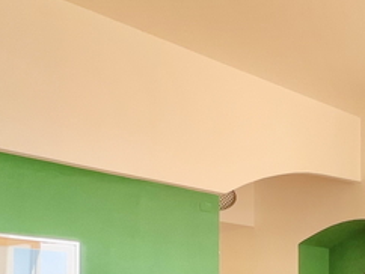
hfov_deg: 33.5
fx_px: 559
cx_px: 353
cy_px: 324
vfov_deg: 25.0
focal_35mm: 53
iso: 50
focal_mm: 1.57
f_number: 1.8
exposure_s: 1/270
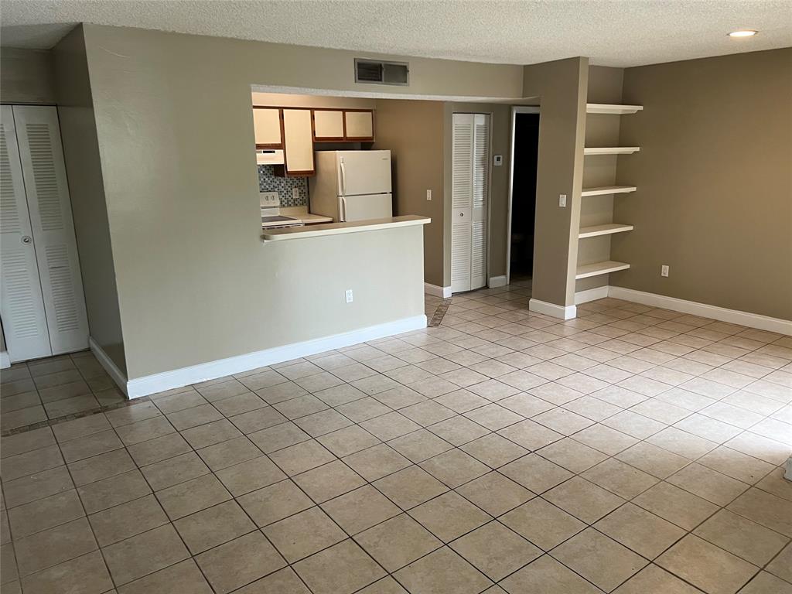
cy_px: 297
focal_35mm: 26
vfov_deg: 53.1
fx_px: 595
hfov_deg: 67.3
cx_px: 396
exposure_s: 1/60
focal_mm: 5.7
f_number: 1.5
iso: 125
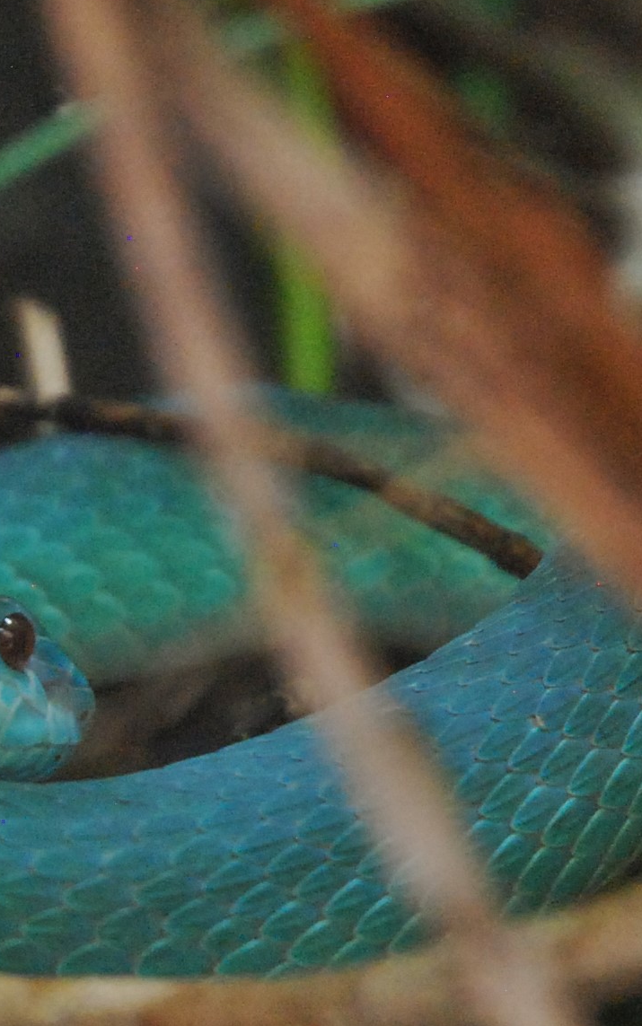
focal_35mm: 249
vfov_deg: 8.4
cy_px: 684
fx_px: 6966
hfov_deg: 5.3
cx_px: 249
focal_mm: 70
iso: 1600
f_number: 4.5
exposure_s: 1/50
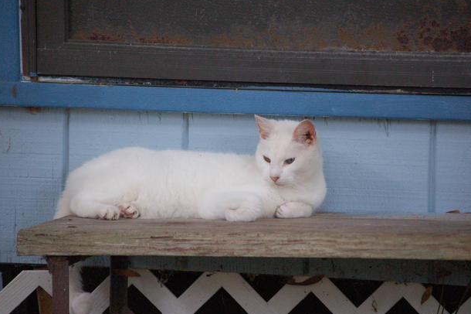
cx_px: 230
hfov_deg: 10.7
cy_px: 155
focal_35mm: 192
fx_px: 2511
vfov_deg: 7.1
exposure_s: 1/160
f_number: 5
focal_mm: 122
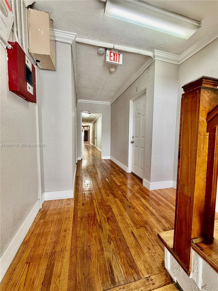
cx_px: 109
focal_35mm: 14
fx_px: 118
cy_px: 146
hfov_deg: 85.7
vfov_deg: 102.1
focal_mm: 2.22
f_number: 2.2
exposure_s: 1/60
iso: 160
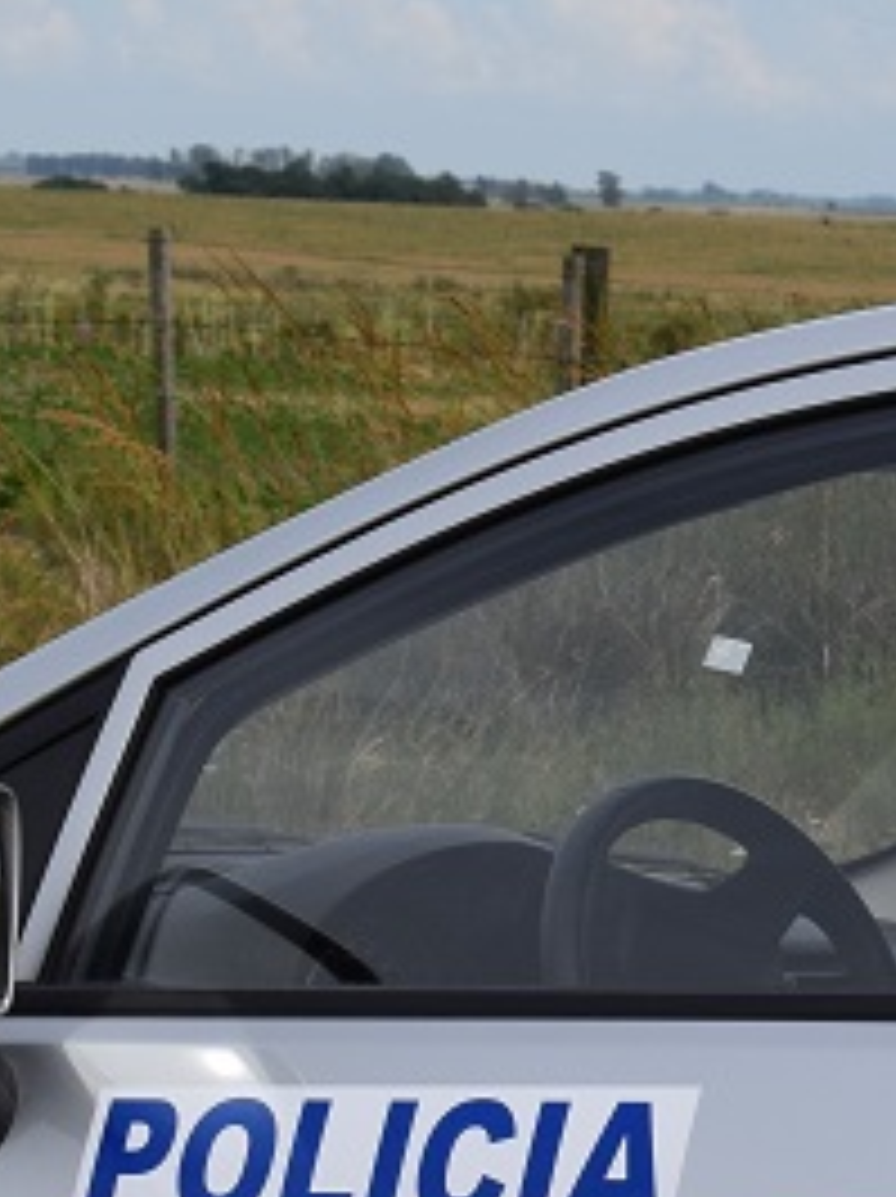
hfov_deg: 7.0
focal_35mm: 206
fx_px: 7121
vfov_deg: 9.5
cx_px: 1797
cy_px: 1233
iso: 200
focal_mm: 38
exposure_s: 1/500
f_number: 11
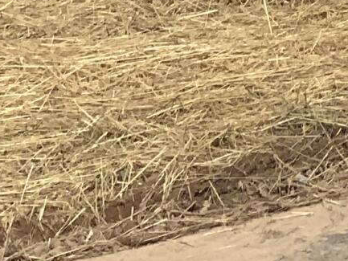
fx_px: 2021
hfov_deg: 8.4
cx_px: 1030
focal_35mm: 201
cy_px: -438
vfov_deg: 6.9
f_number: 1.8
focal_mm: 3
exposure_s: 1/3322
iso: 20
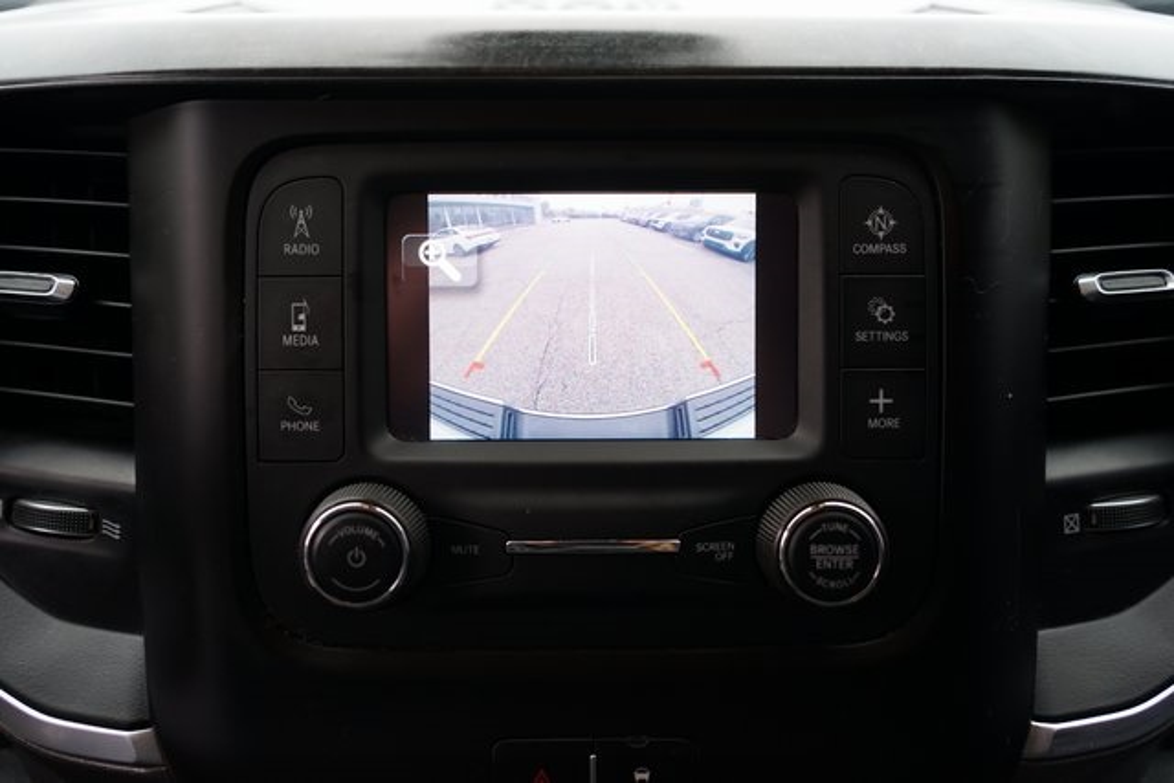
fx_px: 1109
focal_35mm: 34
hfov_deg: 55.8
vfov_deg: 38.9
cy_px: 392
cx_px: 587
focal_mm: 34
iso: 500
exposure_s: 1/60
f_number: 4
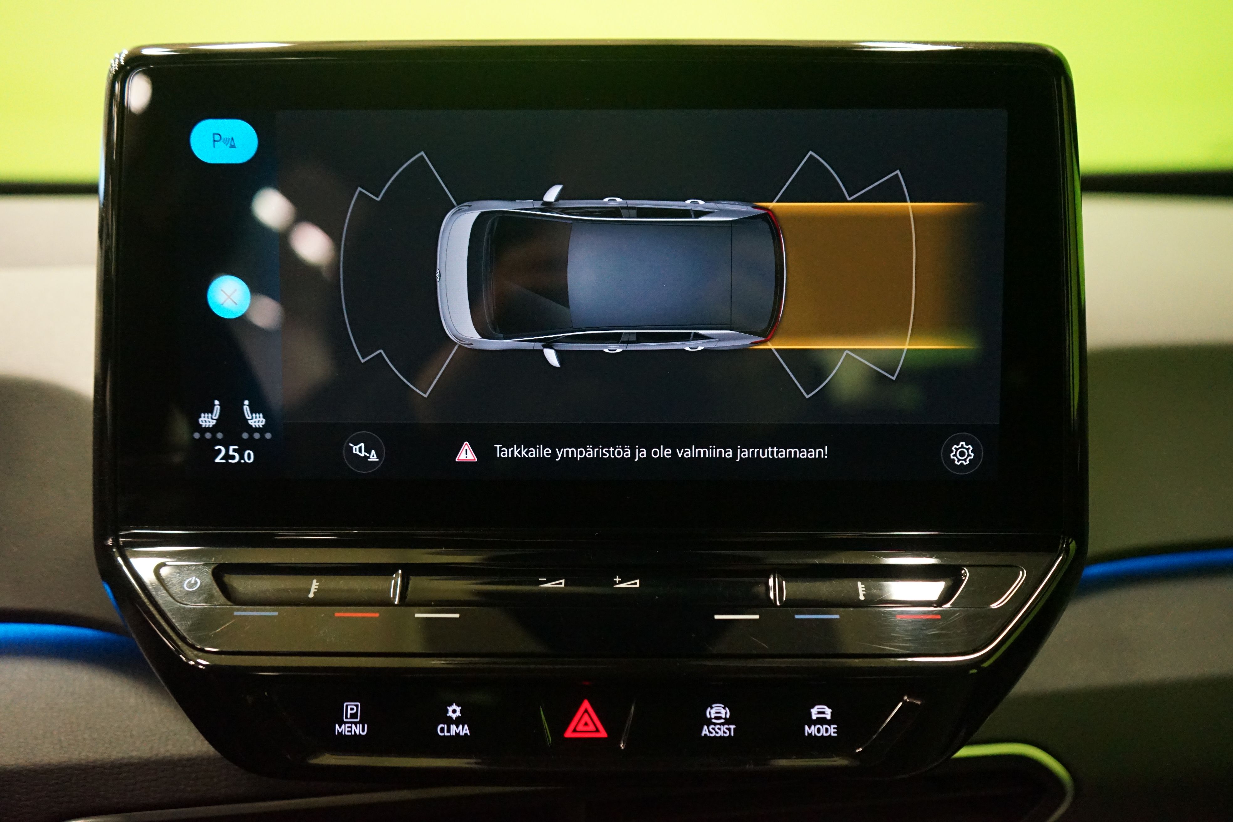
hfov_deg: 58.7
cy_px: 411
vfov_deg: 41.1
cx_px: 616
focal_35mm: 32
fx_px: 1096
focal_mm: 32
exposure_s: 1/30
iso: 6400
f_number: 4
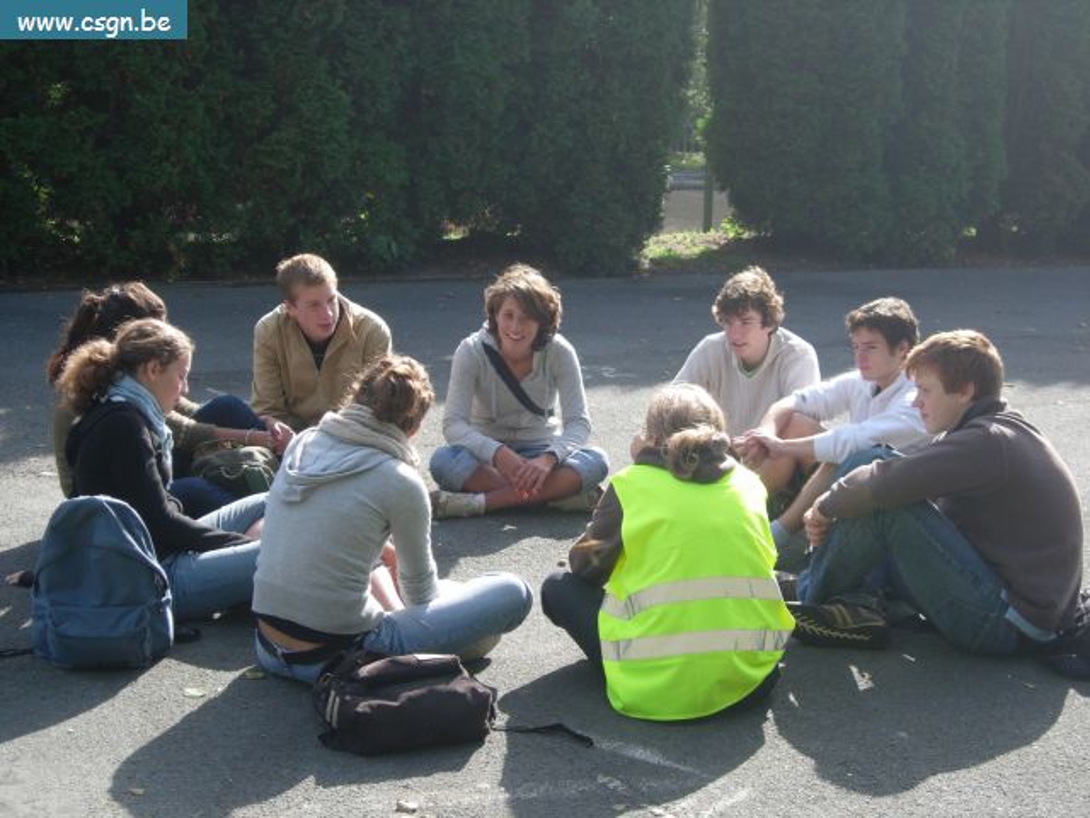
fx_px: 1921
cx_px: 545
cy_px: 409
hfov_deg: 31.7
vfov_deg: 24.0
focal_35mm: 61
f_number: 3.5
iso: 64
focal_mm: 12.7
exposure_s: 1/332
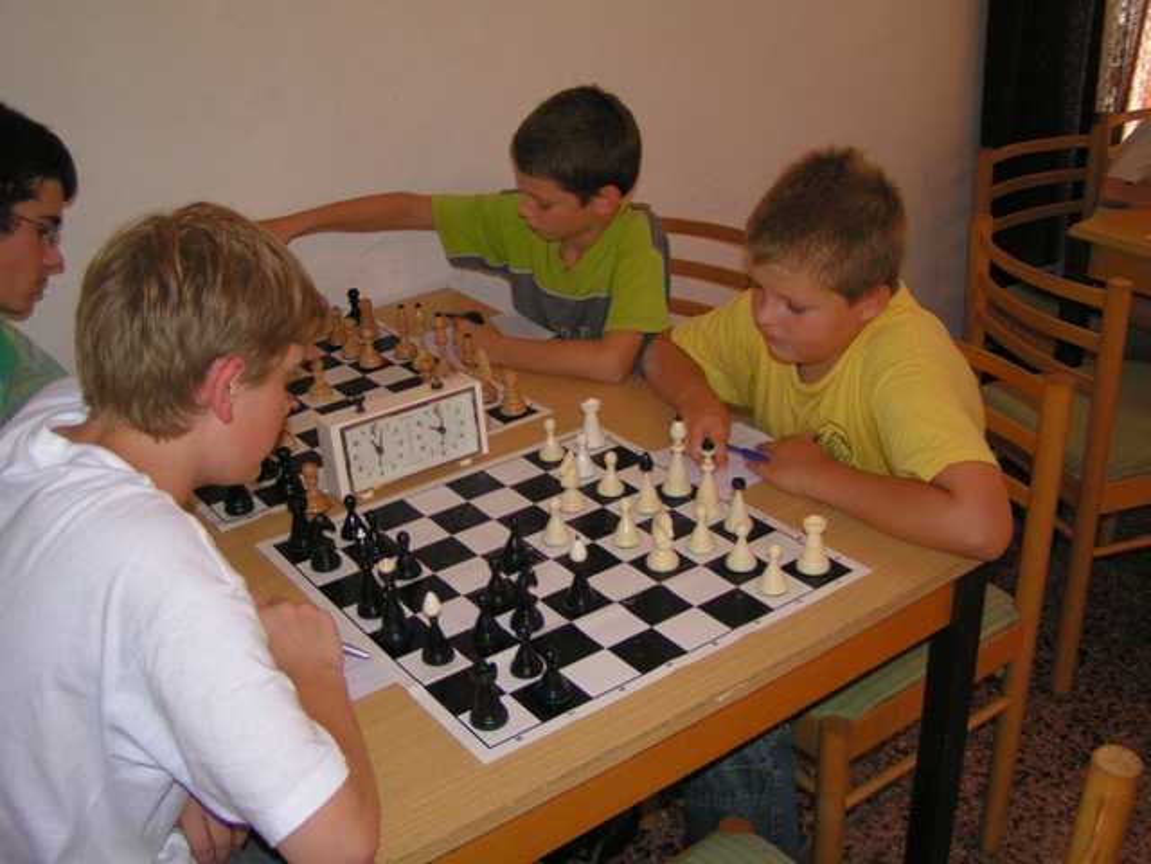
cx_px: 576
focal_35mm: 38
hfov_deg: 49.0
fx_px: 1264
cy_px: 432
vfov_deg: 37.7
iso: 200
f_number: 2.8
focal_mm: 5.8
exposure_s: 1/40
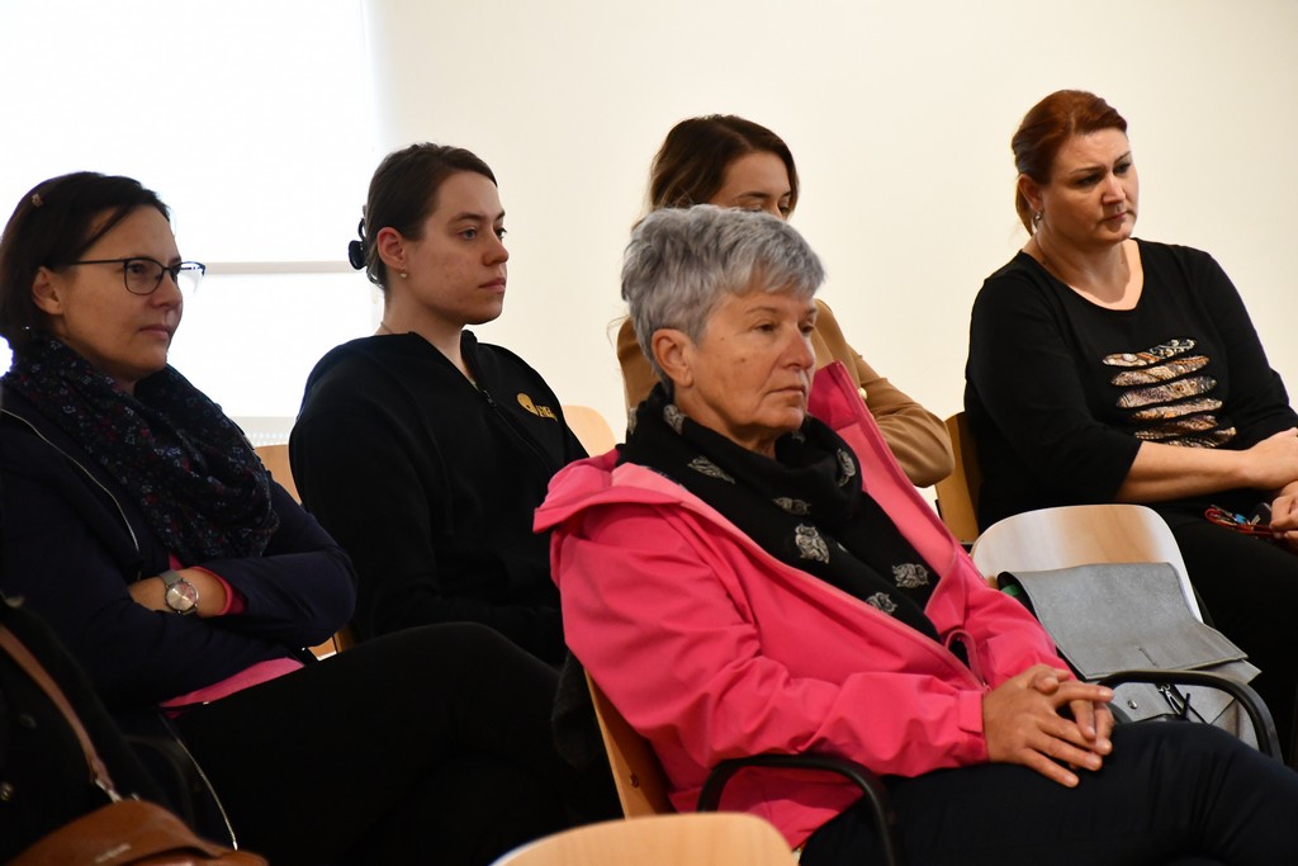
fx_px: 5409
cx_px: 649
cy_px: 433
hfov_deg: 13.7
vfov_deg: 9.2
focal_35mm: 150
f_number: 5.6
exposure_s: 1/125
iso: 5000
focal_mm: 100
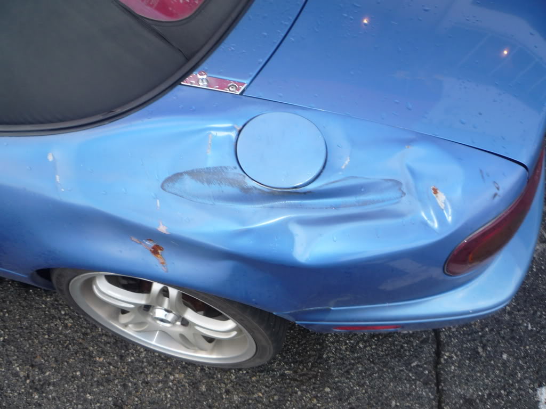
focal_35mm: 30
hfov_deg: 60.0
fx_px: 473
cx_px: 273
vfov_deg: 46.8
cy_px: 204
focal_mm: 5.2
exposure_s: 1/30
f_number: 3.3
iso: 100
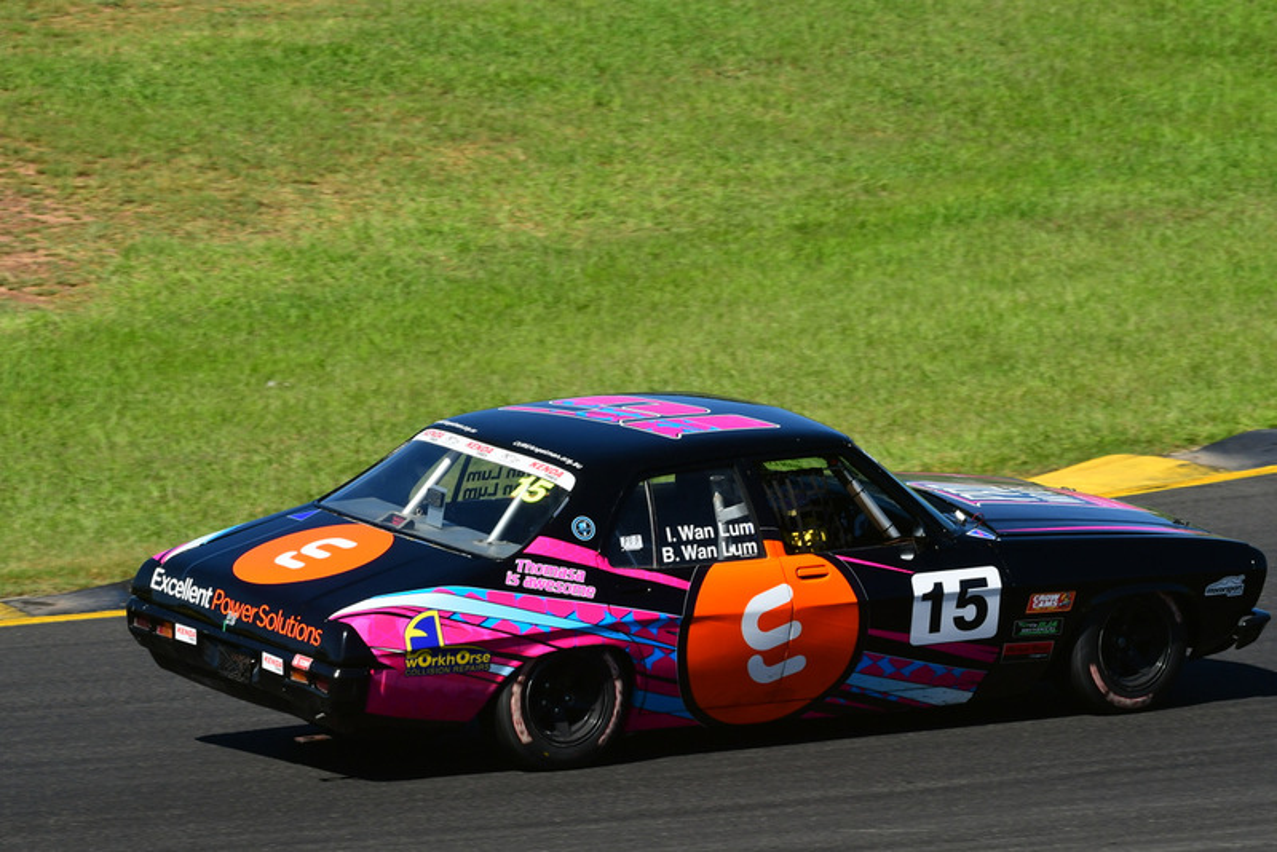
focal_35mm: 315
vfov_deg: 4.4
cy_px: 426
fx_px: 11177
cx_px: 638
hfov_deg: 6.5
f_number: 13
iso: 500
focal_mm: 210
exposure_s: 1/640
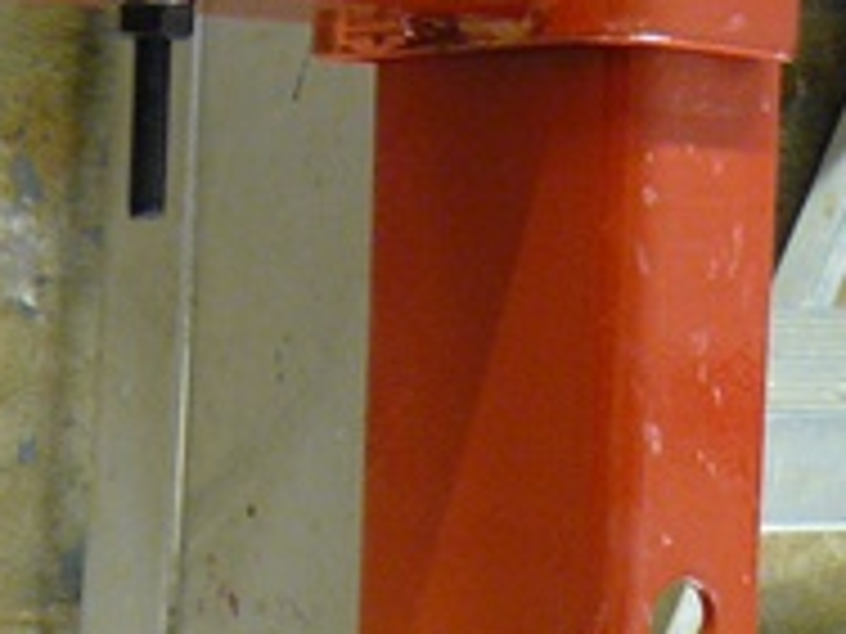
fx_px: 3446
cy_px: 861
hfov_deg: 13.3
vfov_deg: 10.3
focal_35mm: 141
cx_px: -376
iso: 200
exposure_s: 1/5
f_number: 2.8
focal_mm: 6
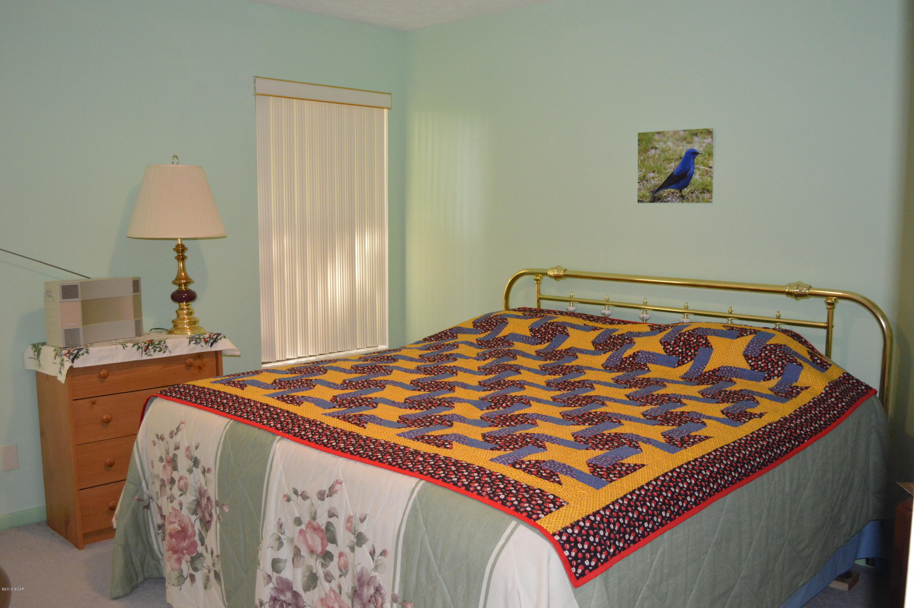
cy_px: 304
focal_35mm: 33
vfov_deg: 39.9
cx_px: 457
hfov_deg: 57.3
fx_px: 837
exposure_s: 1/60
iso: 1600
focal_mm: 22
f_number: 3.8
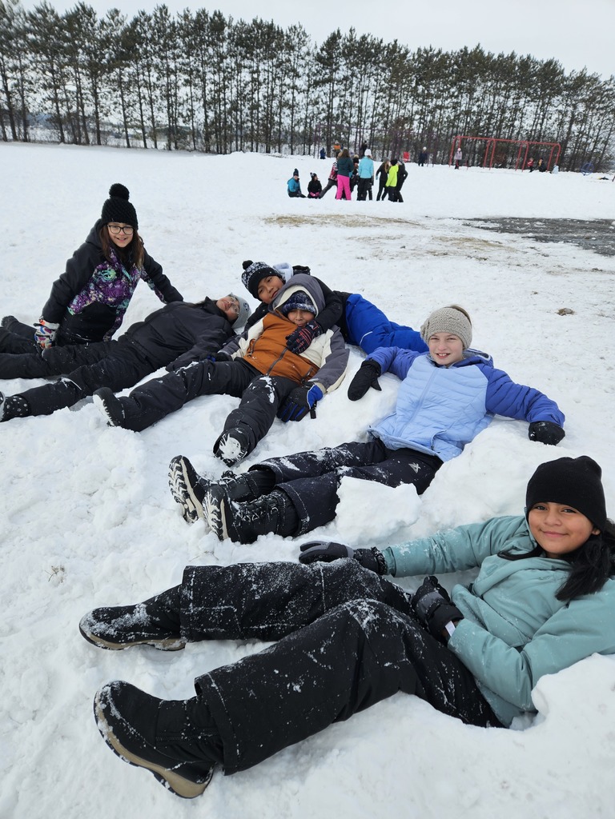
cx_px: 308
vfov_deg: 73.9
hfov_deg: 58.9
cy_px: 410
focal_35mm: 23
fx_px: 545
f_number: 1.8
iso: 25
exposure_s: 1/1809
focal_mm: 5.4
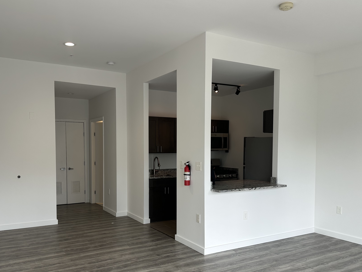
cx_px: 167
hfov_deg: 59.9
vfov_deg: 46.5
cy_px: 164
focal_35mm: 30
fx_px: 314
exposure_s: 1/128
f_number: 1.78
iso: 64
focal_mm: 6.86
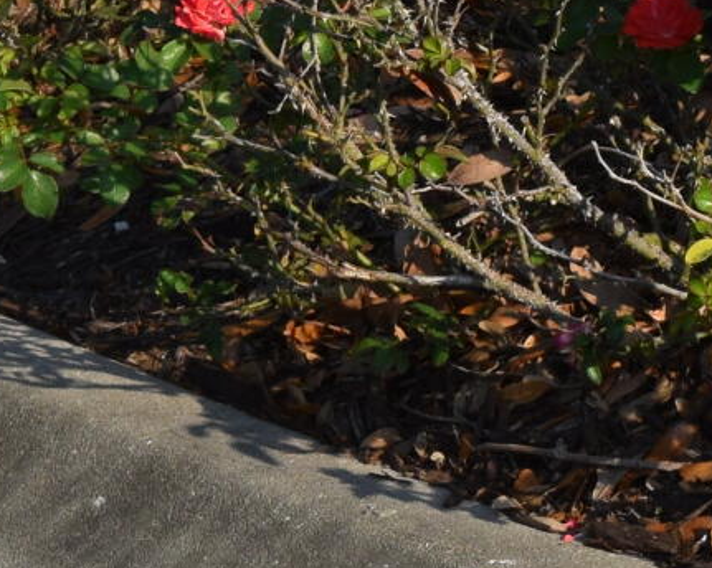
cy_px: -971
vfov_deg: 3.7
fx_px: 8674
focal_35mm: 412
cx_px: 1609
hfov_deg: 4.6
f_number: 10
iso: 200
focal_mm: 42
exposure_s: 1/400
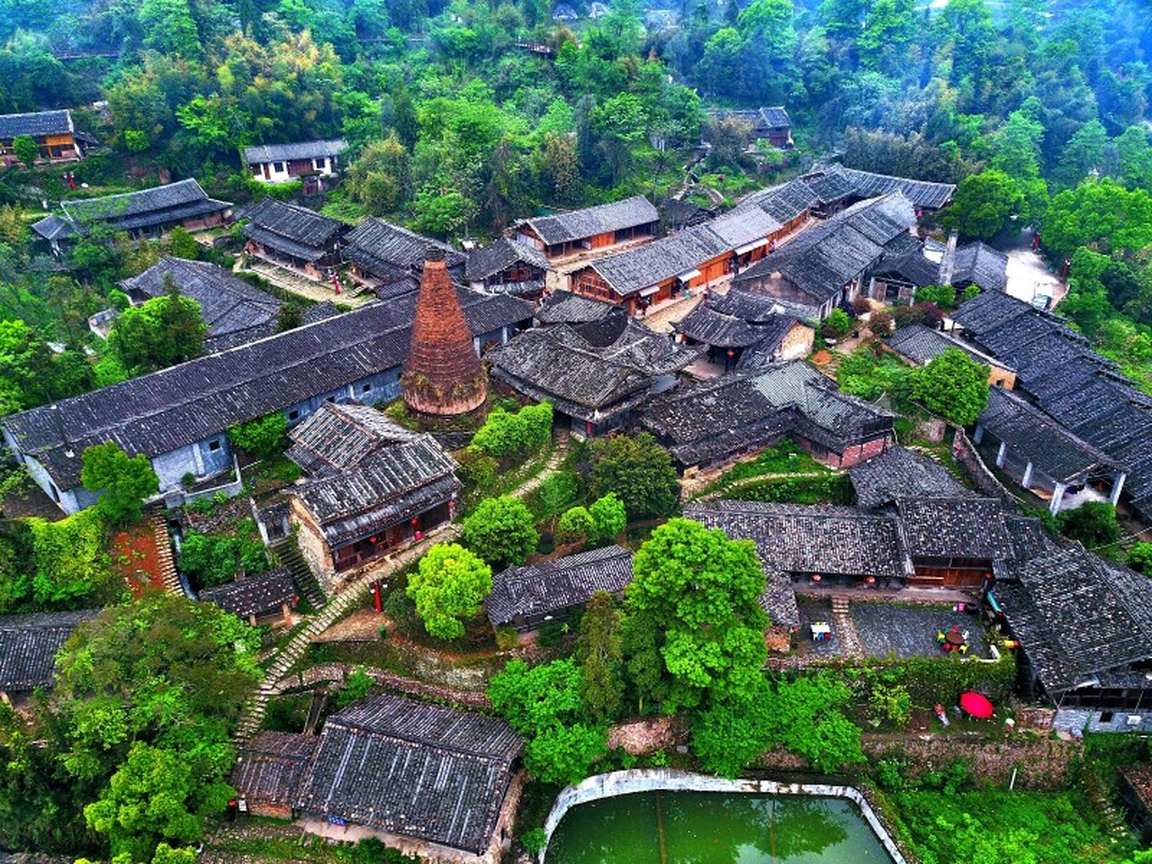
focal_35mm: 26
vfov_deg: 53.1
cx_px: 576
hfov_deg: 67.3
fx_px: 865
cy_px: 432
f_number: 2.2
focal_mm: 4.7
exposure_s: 1/120
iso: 100
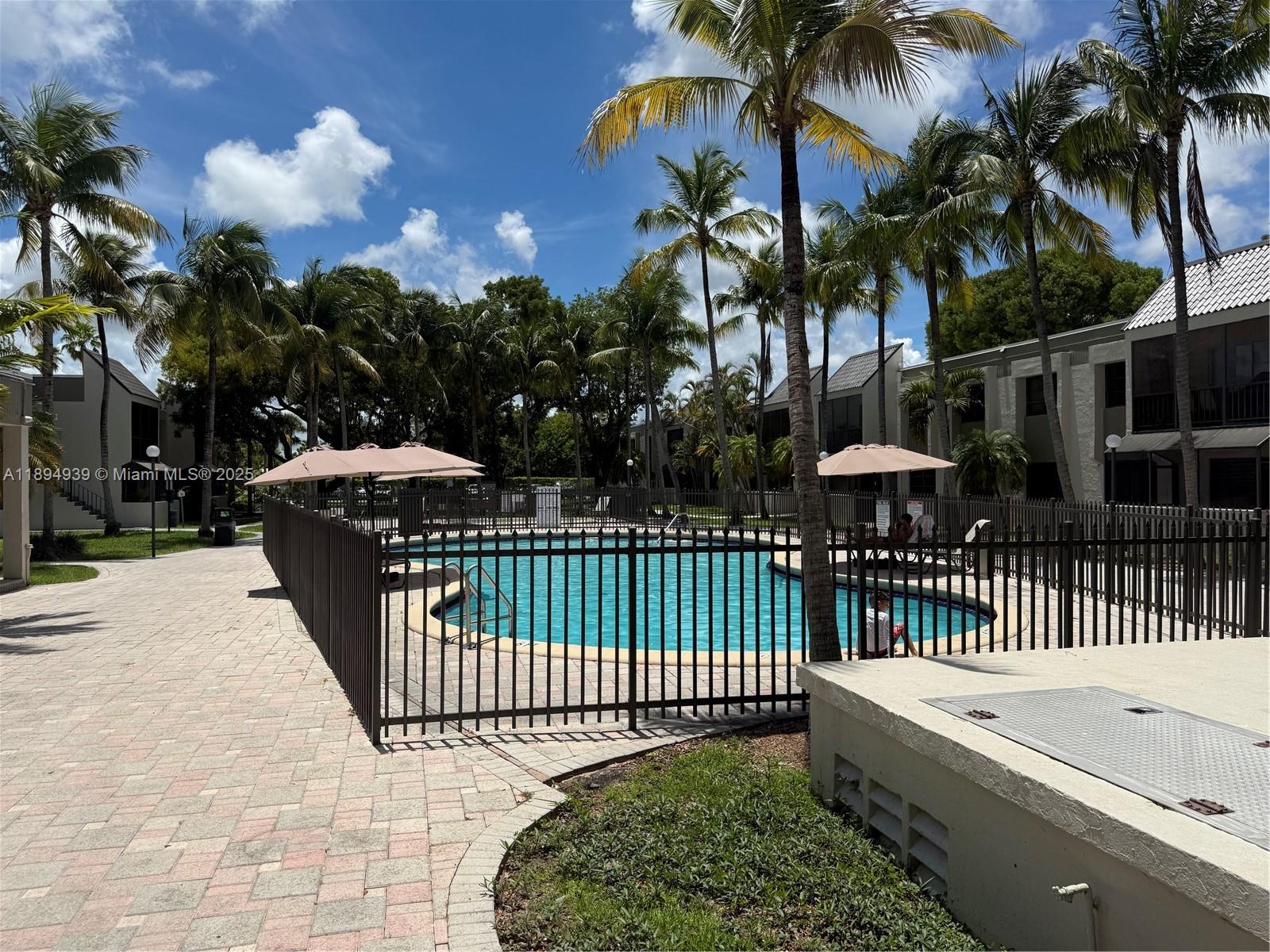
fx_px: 881
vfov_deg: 56.8
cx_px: 635
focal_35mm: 24
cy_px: 476
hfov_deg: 71.6
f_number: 1.78
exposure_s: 1/8130
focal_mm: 6.76
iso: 80
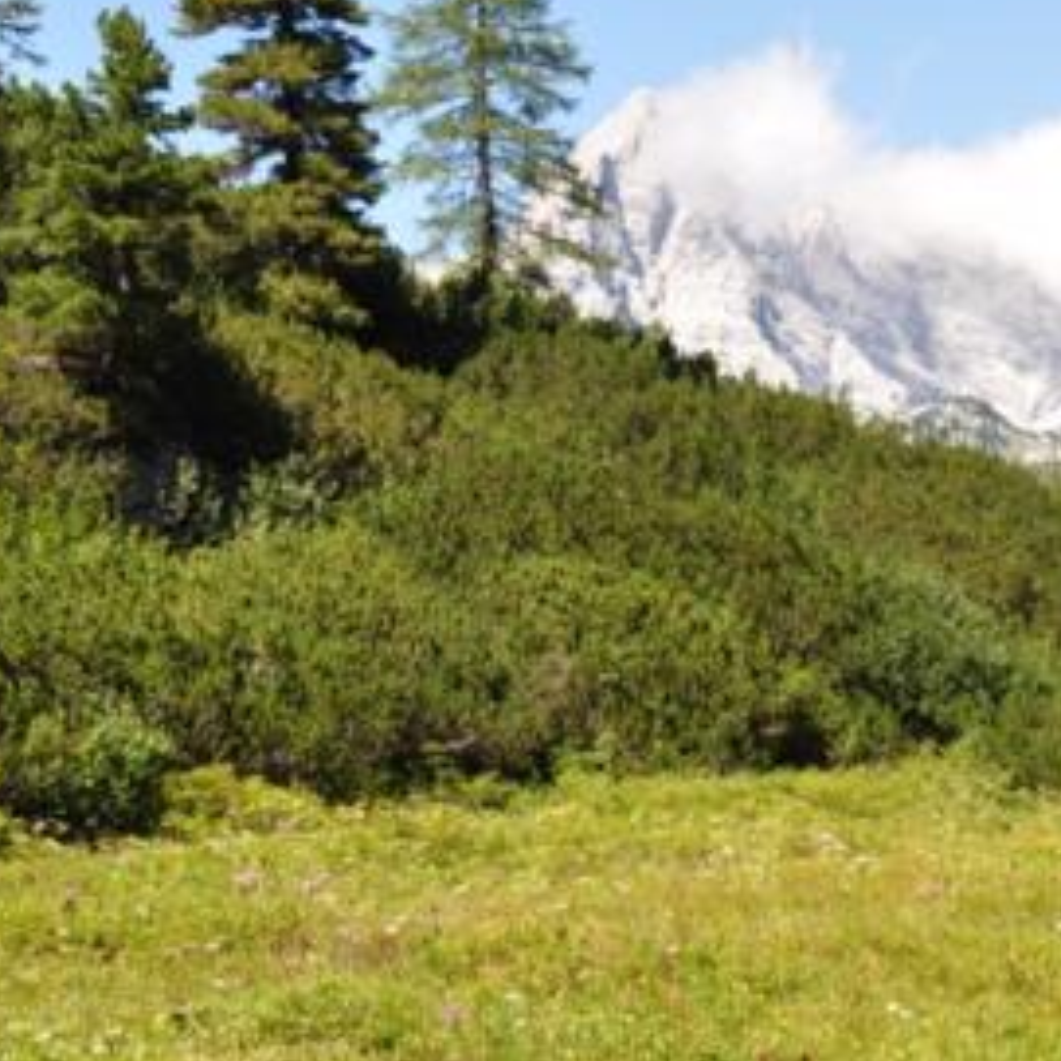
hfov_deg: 16.0
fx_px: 3676
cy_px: 489
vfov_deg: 16.4
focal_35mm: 106
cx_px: 1114
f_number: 10
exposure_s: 1/200
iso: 200
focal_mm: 34
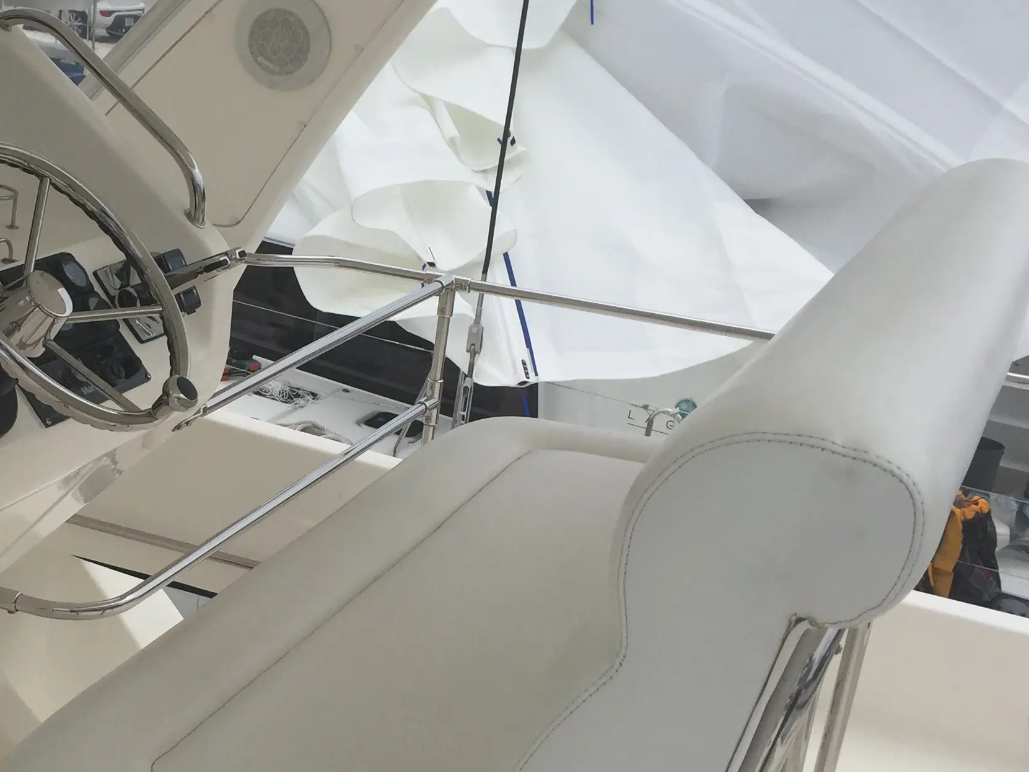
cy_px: 490
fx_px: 1694
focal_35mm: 57
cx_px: 147
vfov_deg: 25.6
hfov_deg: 32.5
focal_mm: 4.15
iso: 32
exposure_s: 1/3597
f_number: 2.2
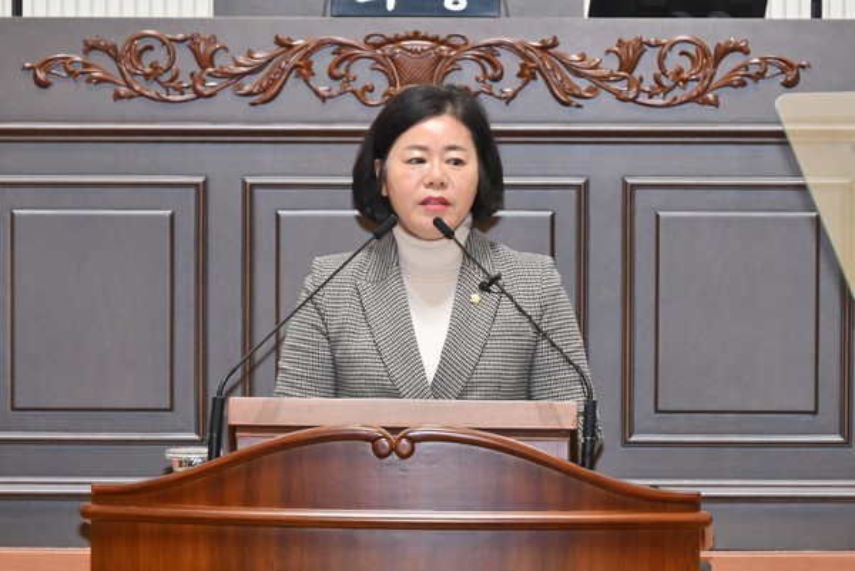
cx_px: 428
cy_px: 286
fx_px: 7130
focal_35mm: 300
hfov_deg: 6.9
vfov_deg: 4.6
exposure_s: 1/250
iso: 4000
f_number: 6.3
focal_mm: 200
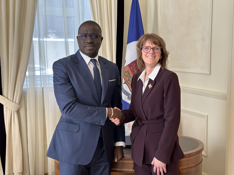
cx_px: 117
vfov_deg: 30.3
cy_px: 88
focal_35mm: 48
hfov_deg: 39.7
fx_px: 324
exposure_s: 1/60
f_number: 1.78
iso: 64
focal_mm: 6.86
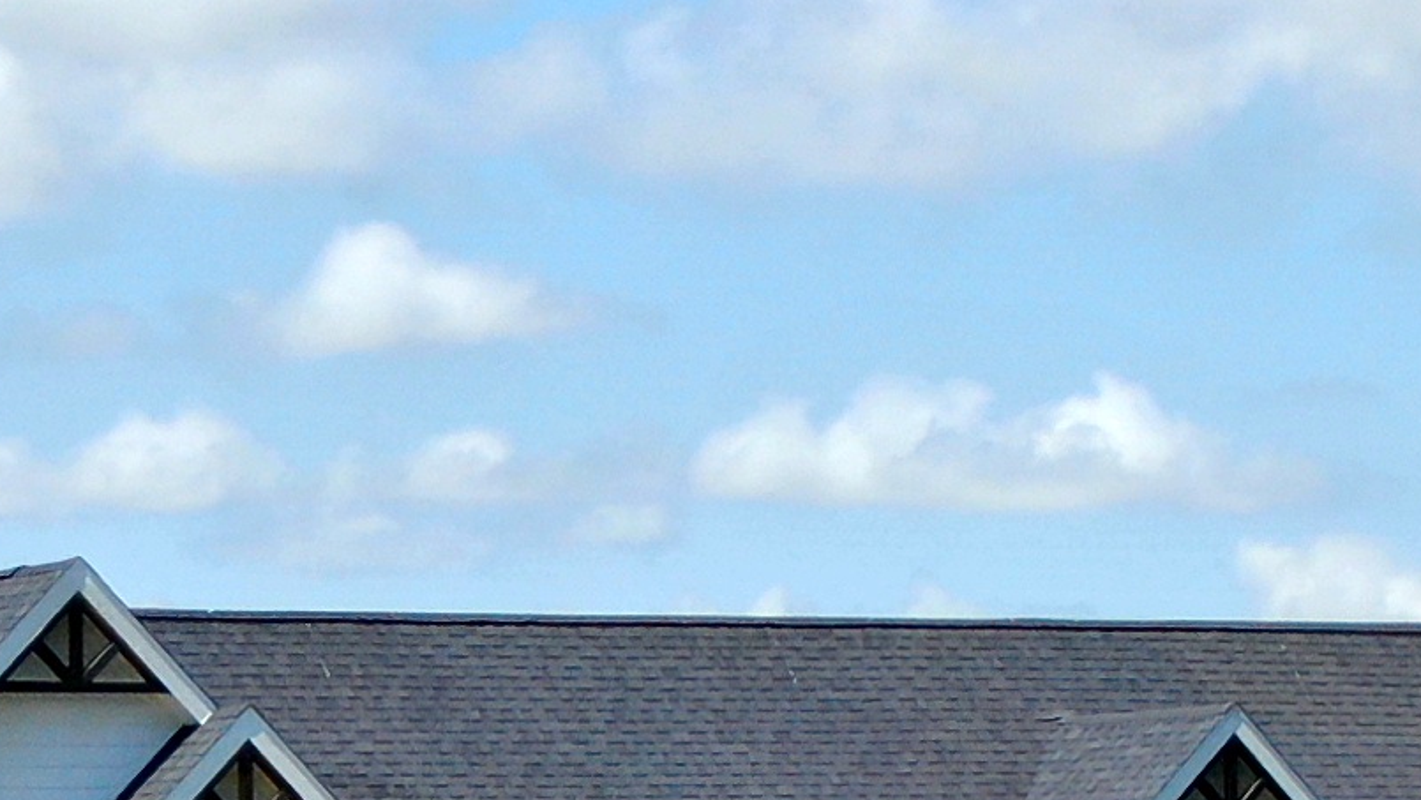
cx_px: 312
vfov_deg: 6.1
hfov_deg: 11.0
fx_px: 7348
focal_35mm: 195
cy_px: 1363
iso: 100
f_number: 3.3
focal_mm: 6.21
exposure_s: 1/833
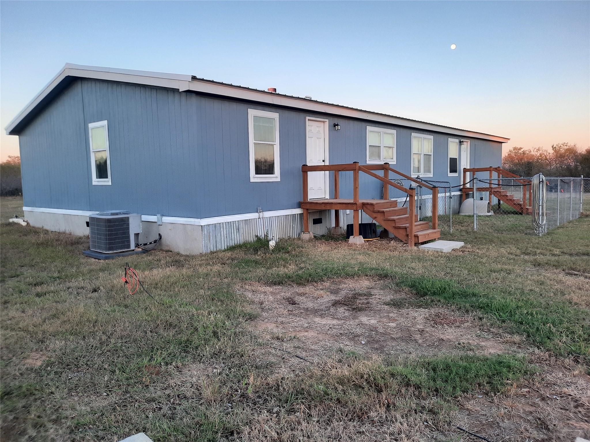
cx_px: 295
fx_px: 426
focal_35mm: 25
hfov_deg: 69.4
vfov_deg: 54.9
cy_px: 221
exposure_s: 1/120
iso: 64
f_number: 2
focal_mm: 4.6
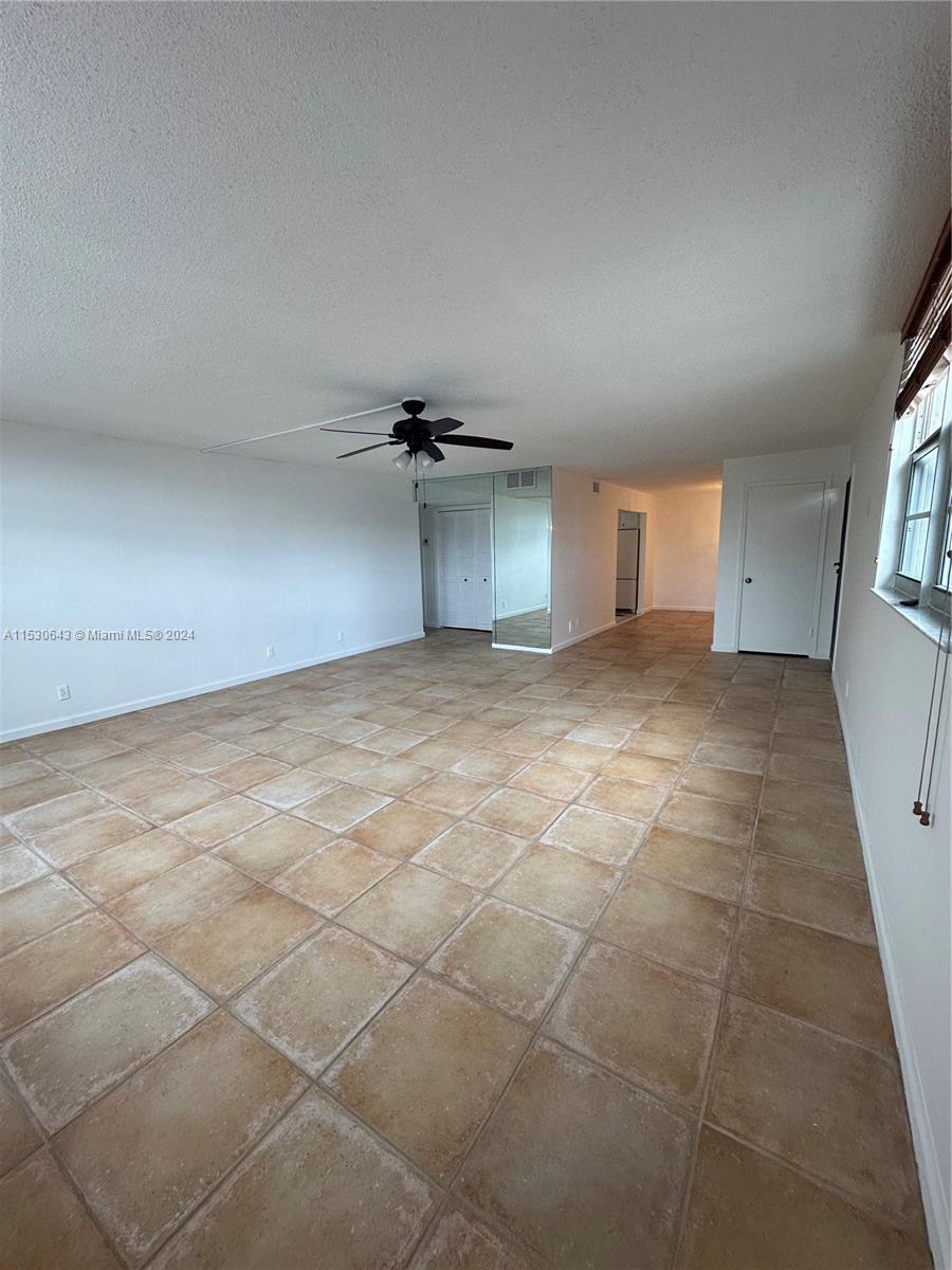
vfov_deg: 102.1
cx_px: 476
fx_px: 513
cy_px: 635
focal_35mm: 14
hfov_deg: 85.7
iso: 160
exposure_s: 1/120
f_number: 2.2
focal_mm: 2.22
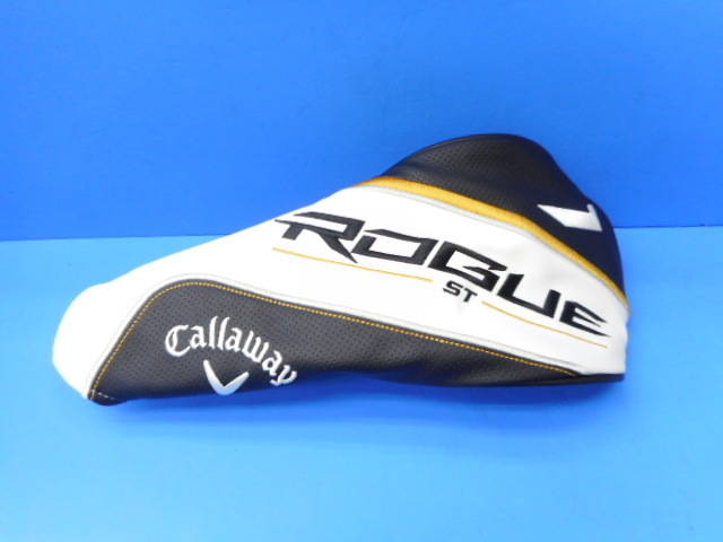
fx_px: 522
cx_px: 362
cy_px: 271
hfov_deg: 69.4
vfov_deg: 54.9
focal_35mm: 25
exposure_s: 1/30
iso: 160
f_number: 3.7
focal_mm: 4.5
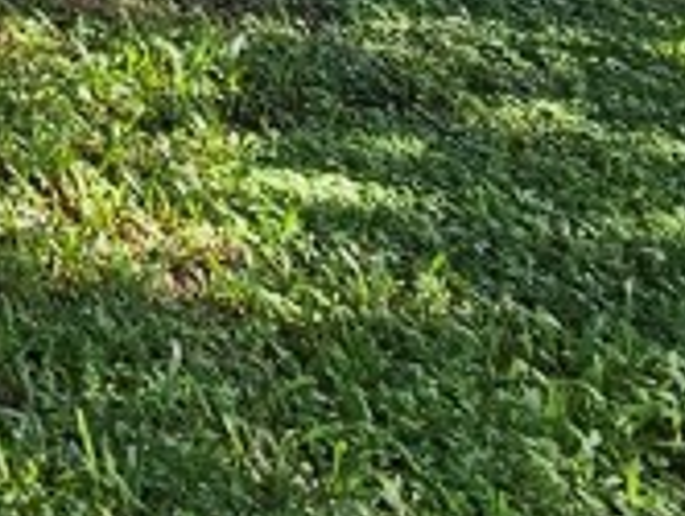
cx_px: -887
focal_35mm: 80
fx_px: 1585
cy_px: -813
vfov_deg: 12.8
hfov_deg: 15.5
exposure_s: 1/262
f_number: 2.2
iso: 50
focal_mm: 2.2
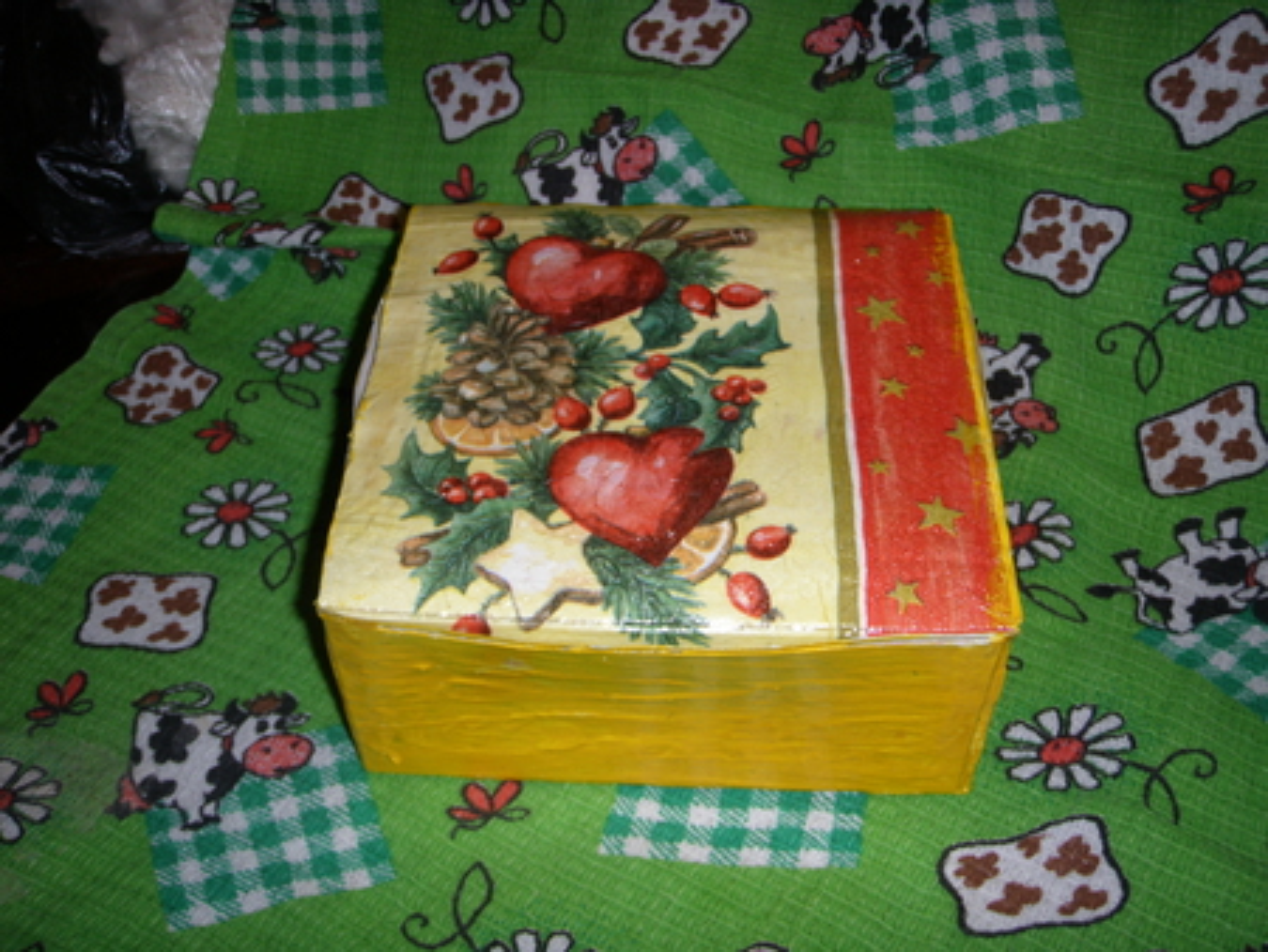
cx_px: 634
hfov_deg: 49.0
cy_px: 476
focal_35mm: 38
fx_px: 1393
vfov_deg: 37.8
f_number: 3.5
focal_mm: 6.7
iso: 100
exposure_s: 1/30
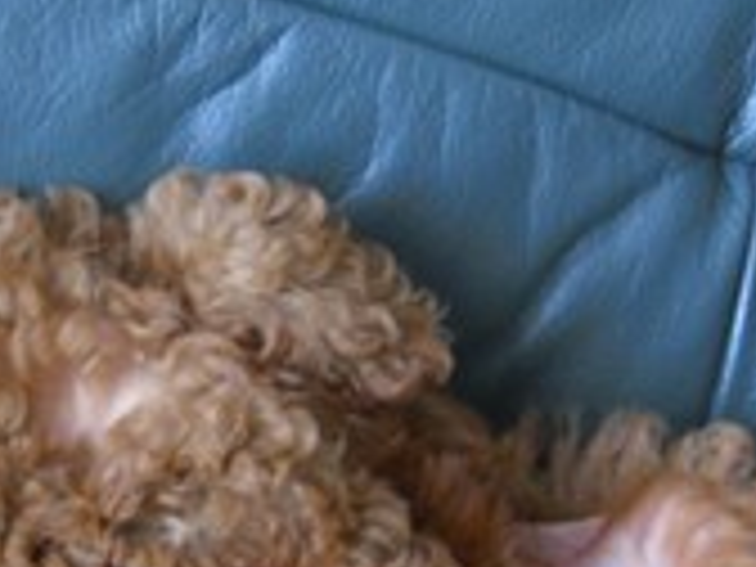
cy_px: 454
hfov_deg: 19.1
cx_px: 184
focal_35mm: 102
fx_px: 2228
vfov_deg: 14.4
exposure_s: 1/2
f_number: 2.8
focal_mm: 7.9
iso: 200
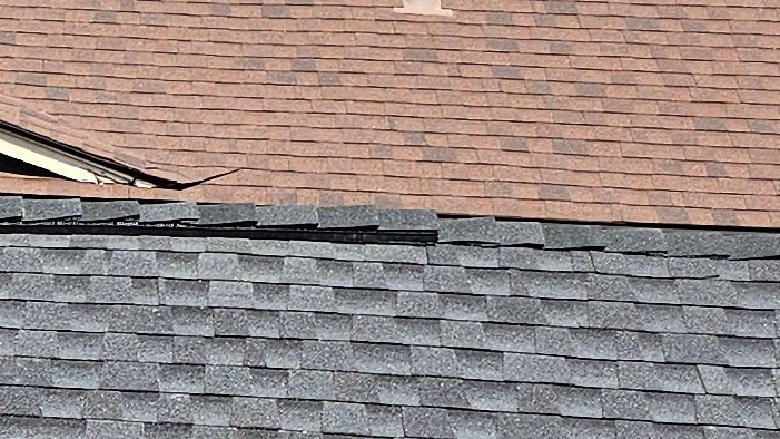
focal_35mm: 143
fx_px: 2957
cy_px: 700
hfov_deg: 12.6
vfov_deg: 8.3
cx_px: -938
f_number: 1.7
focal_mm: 6.3
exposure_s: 1/487
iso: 10
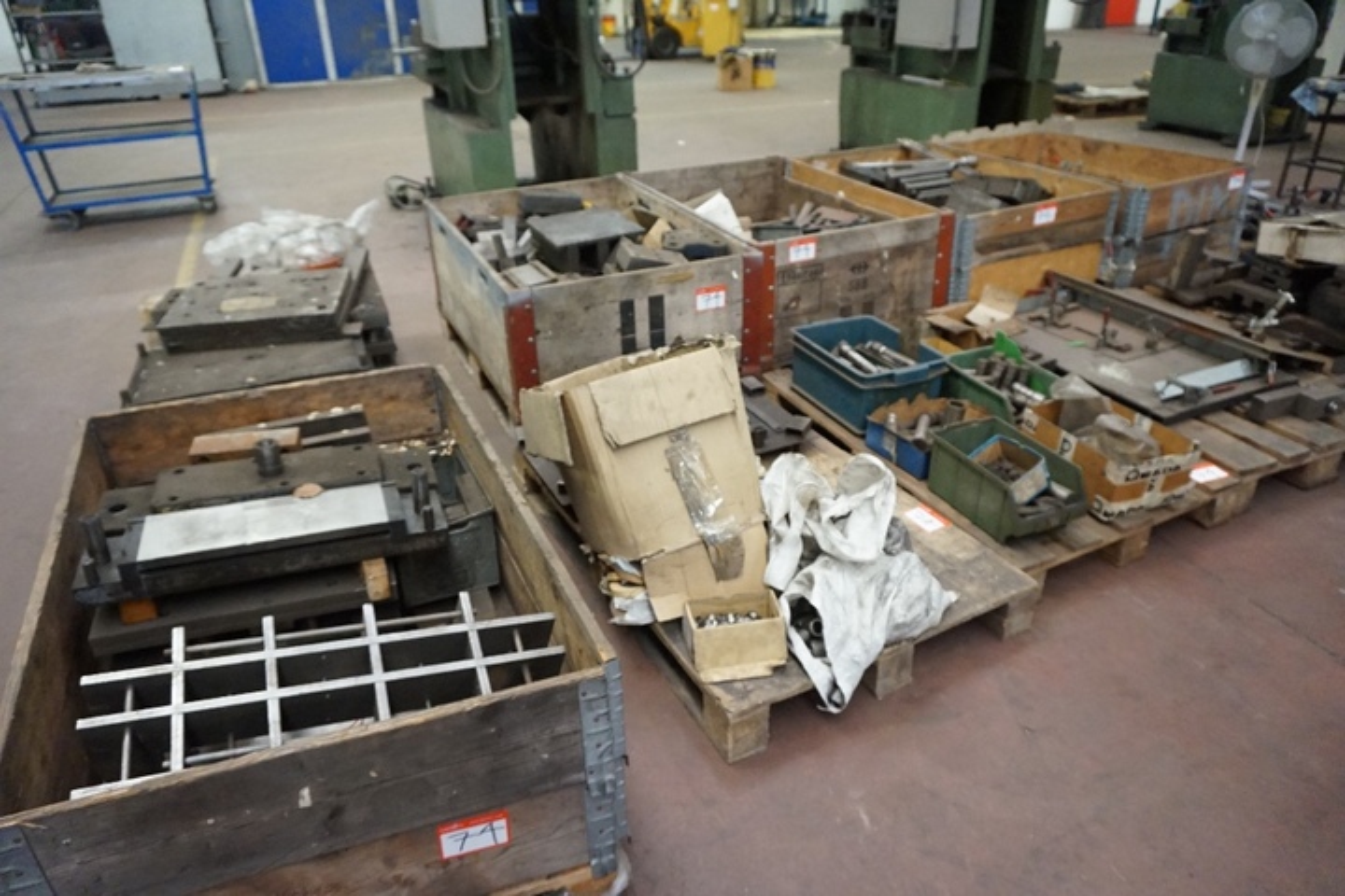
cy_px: 448
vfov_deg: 53.1
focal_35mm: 24
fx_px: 897
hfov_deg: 73.7
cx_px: 672
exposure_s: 1/60
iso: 3200
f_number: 3.5
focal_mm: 16
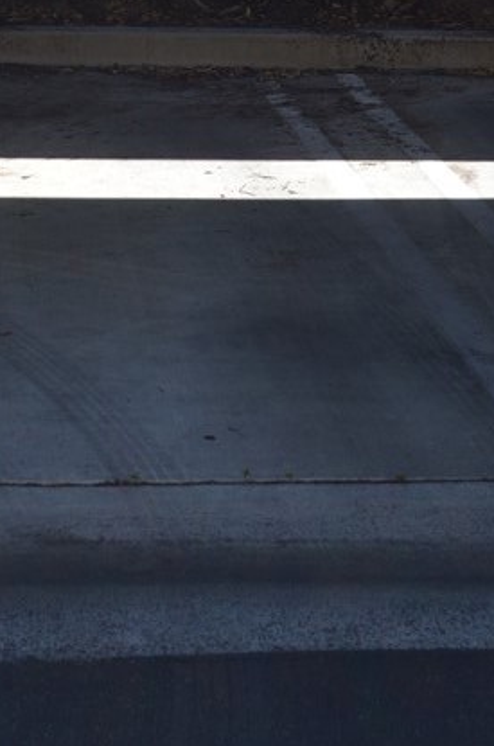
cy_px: -182
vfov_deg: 16.6
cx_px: 28
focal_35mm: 118
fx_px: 2439
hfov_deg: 11.5
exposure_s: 1/250
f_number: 8
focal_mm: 30
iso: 200
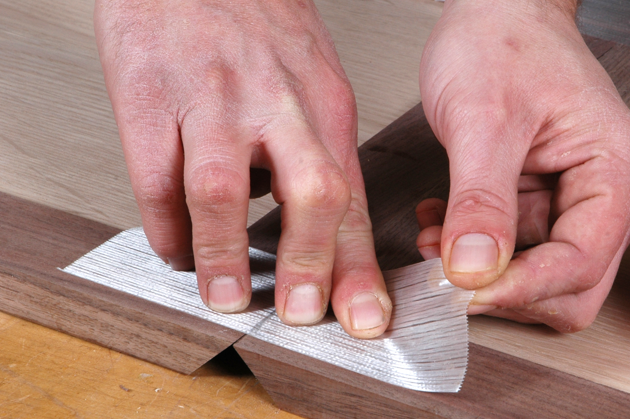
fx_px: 2745
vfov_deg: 8.7
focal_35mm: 157
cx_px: 424
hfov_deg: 13.1
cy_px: 225
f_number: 16
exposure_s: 1/125
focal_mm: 70
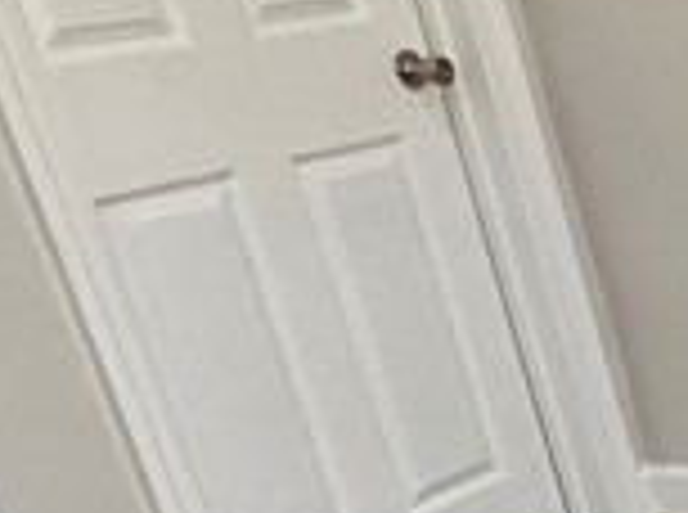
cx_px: 1857
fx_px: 1864
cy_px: 652
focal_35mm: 94
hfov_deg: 12.8
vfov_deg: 15.0
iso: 64
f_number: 2.2
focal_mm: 2.22
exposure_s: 1/120
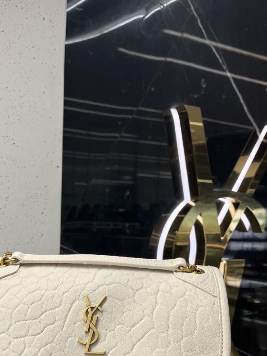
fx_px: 525
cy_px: 261
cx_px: 78
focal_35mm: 51
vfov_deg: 36.7
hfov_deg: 28.3
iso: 64
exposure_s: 1/83
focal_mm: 3.99
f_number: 1.8
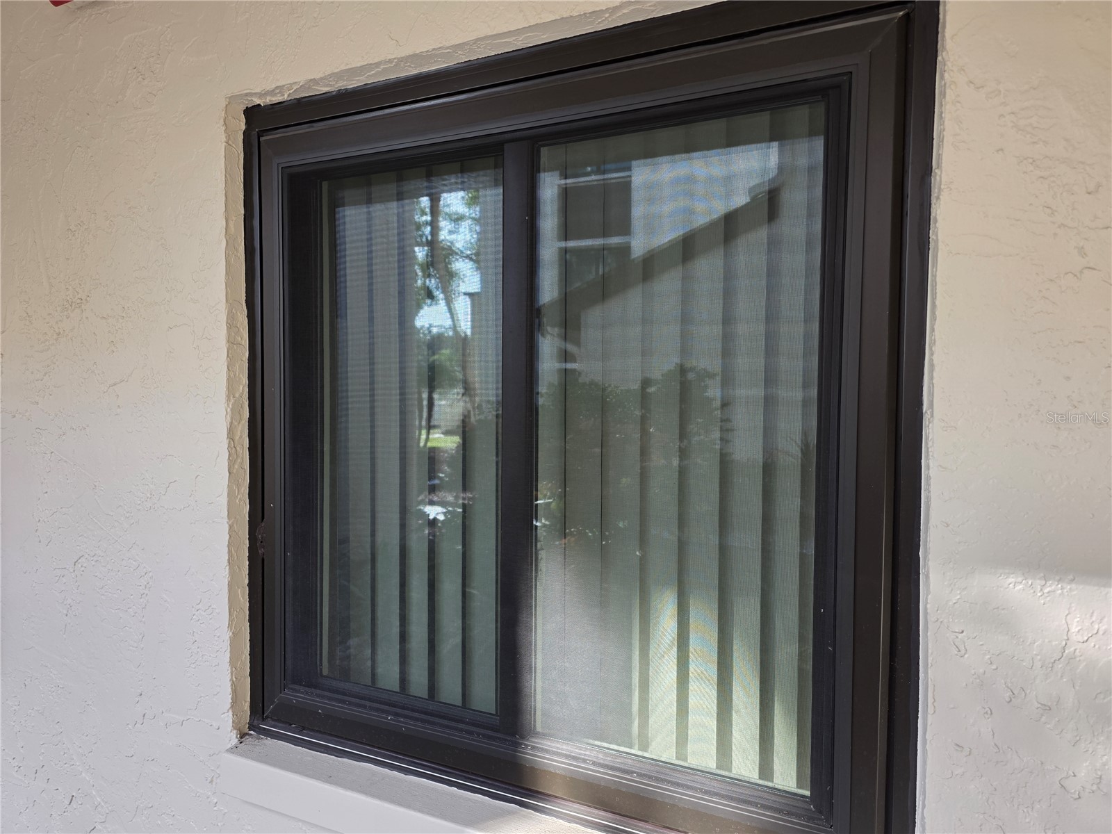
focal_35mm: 23
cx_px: 556
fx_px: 739
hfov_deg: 73.9
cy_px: 417
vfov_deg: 58.9
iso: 80
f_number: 1.7
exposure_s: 1/180
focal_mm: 6.3
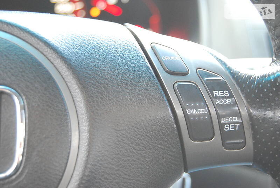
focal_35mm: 60
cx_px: 140
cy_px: 94
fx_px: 468
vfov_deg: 22.7
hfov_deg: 33.3
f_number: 5
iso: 1600
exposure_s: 1/20
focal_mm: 40
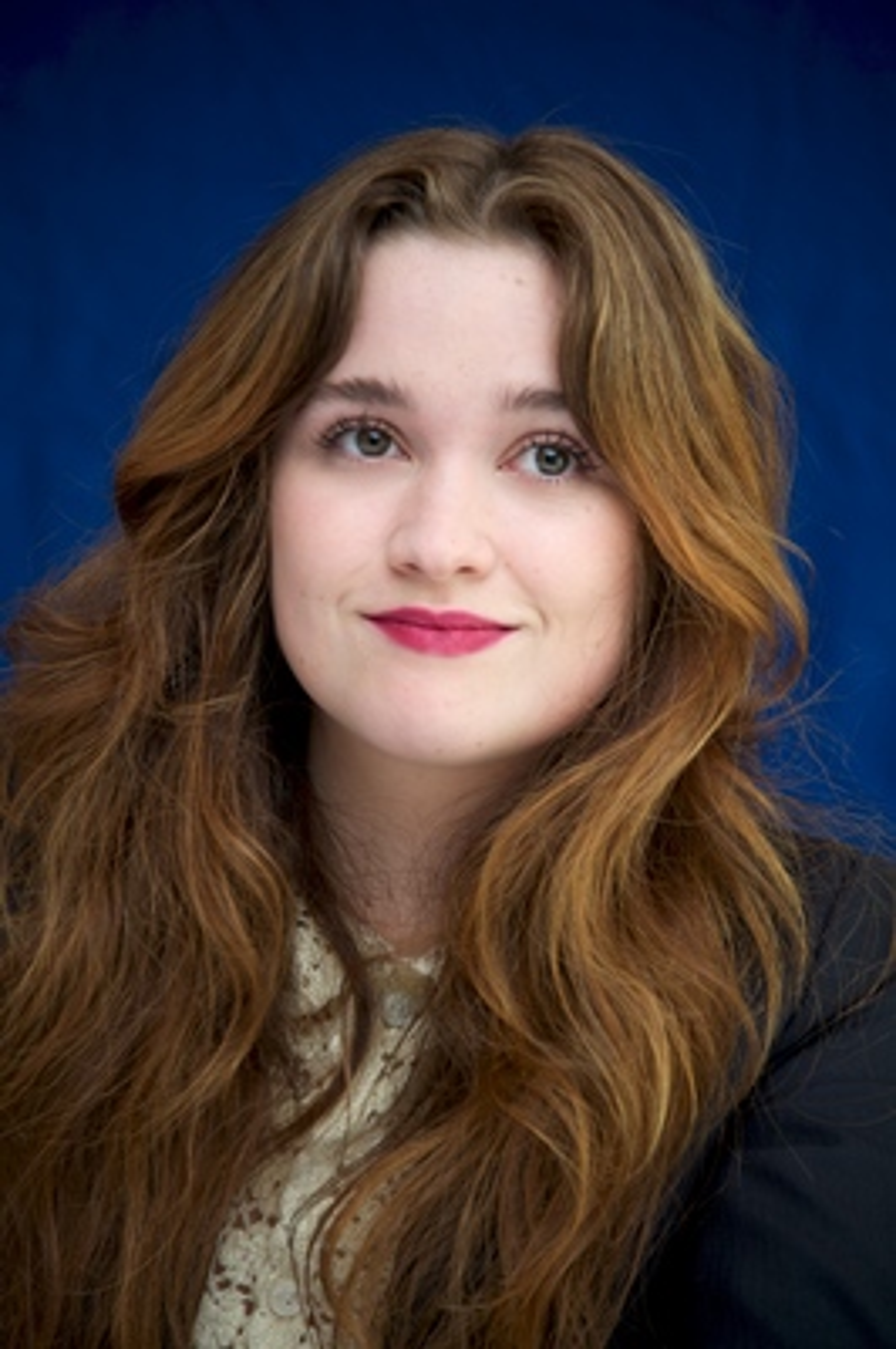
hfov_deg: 5.5
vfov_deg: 8.2
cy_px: 674
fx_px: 9349
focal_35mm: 250
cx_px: 448
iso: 500
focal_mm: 250
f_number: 5.6
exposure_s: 1/60
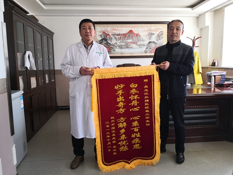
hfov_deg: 65.3
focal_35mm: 27
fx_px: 182
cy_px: 88
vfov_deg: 51.4
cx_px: 116
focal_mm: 3.95
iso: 64
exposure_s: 1/50
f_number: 1.6
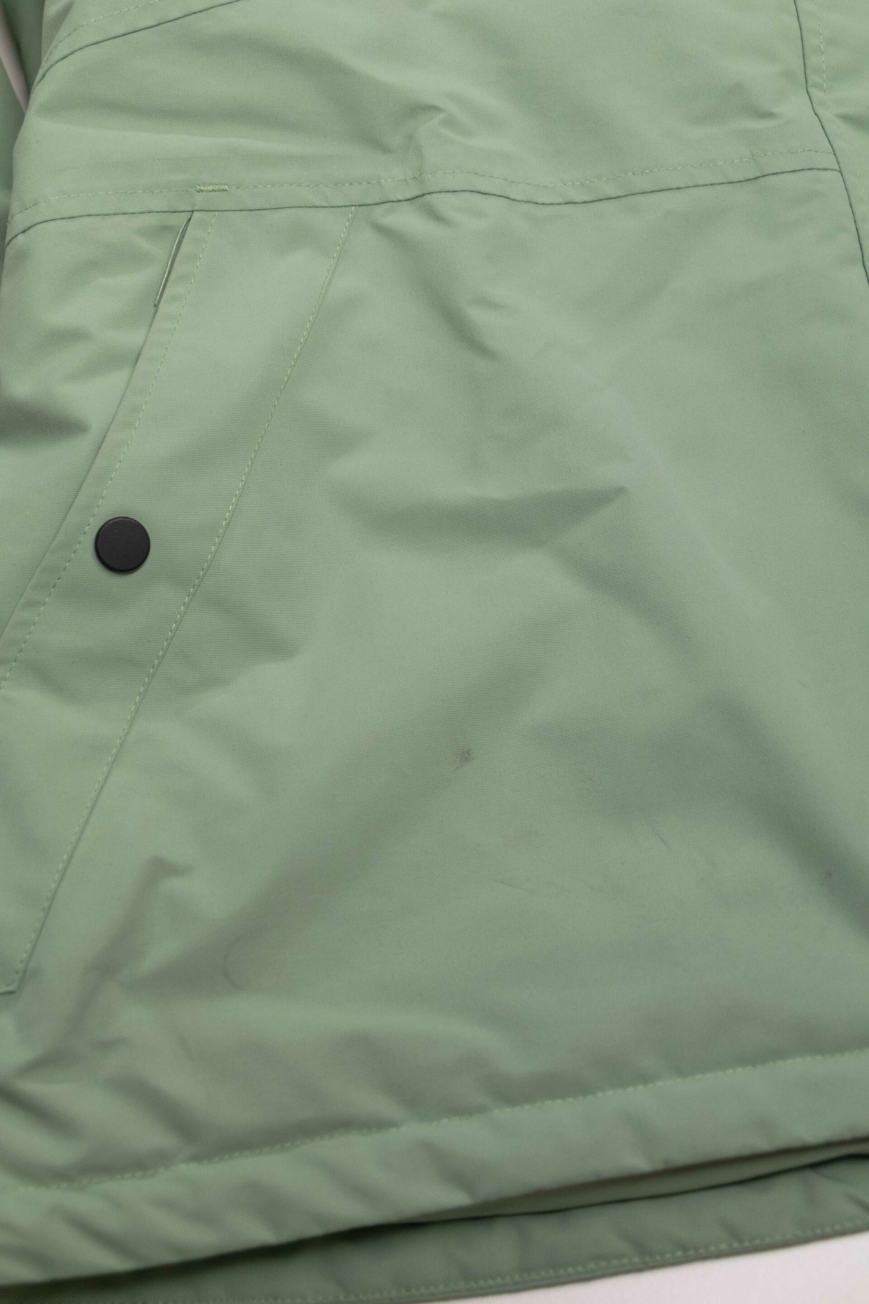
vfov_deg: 35.1
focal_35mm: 57
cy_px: 652
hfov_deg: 23.8
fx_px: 2064
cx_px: 434
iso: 400
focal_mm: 38
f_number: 4.5
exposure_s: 1/80
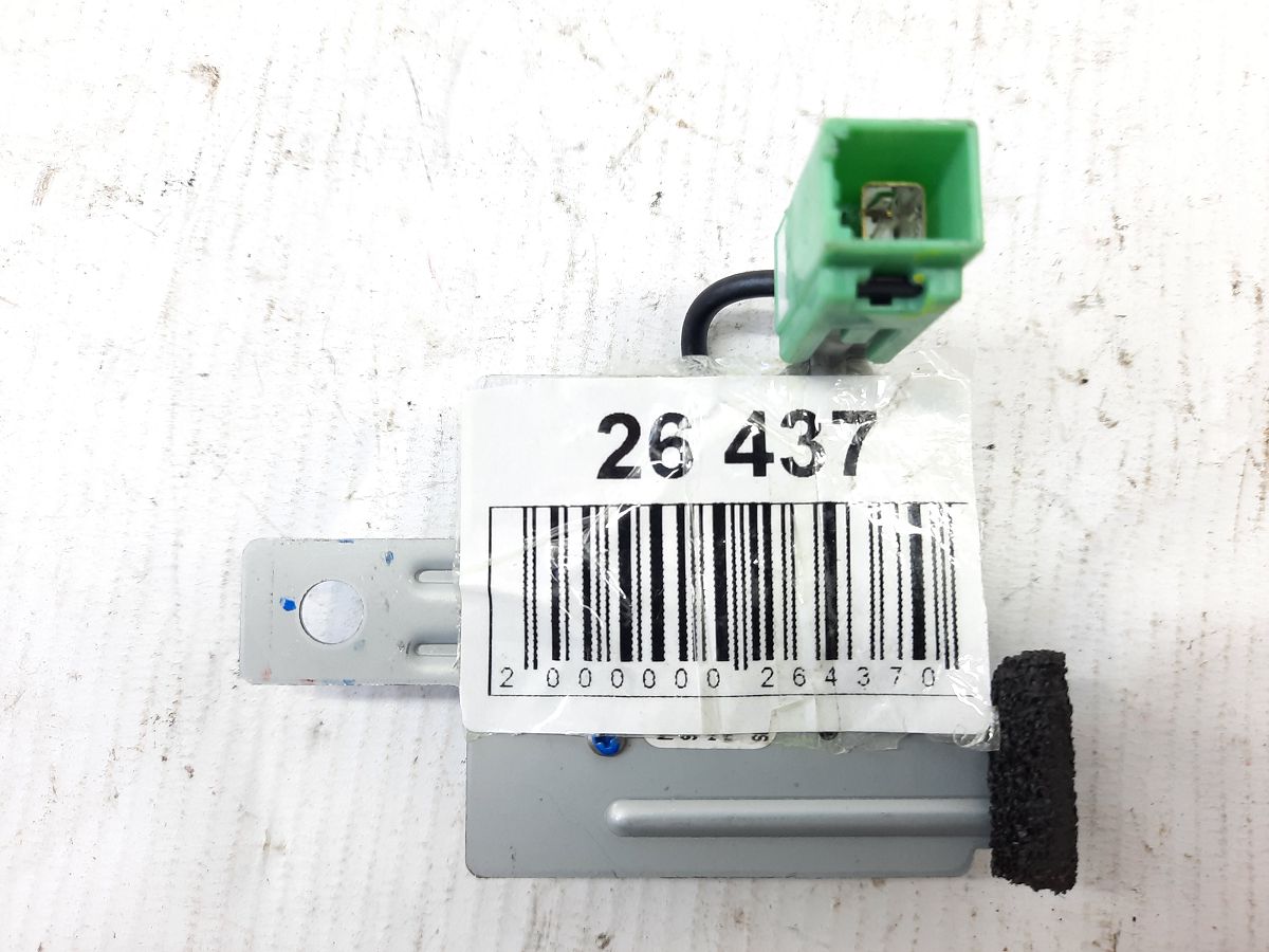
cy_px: 476
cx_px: 634
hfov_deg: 69.4
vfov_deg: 54.9
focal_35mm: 25
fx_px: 916
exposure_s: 1/50
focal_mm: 4.6
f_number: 2
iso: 125
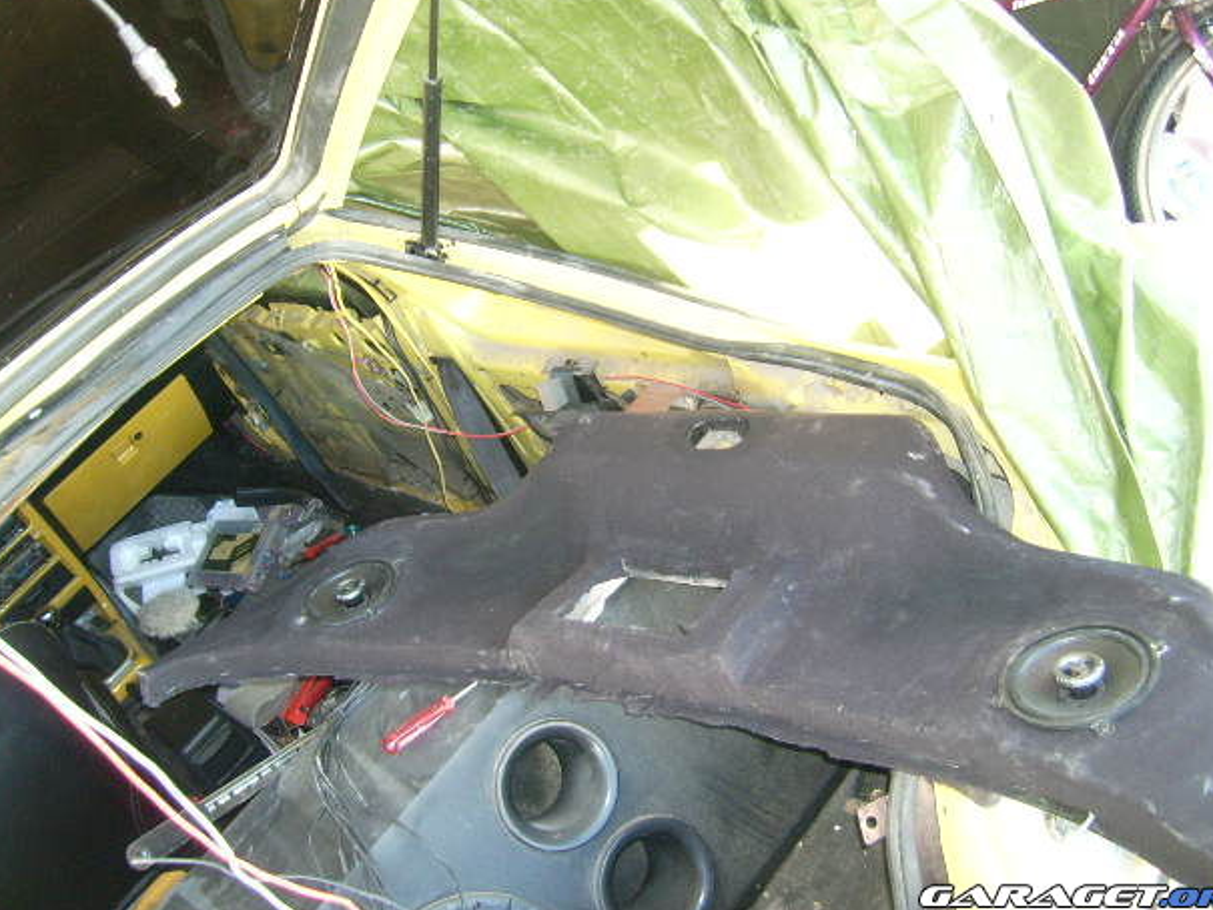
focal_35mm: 37
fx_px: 1297
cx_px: 622
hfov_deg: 50.1
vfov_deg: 38.7
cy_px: 435
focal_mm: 5.95
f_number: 2.8
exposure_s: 1/60
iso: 100
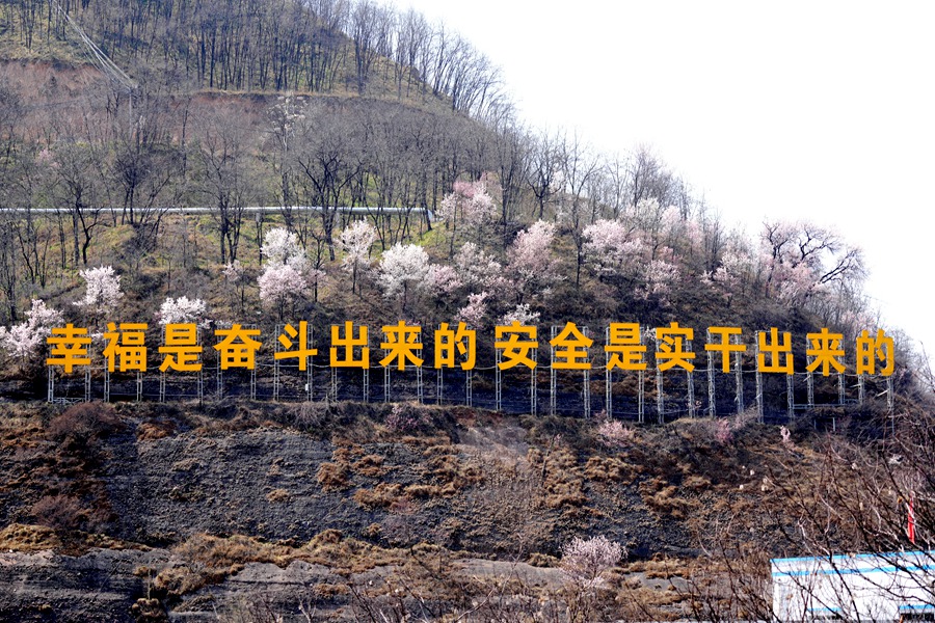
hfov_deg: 23.6
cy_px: 312
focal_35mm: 86
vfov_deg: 15.9
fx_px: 2233
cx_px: 468
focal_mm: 86
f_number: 6.3
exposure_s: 1/160
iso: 100
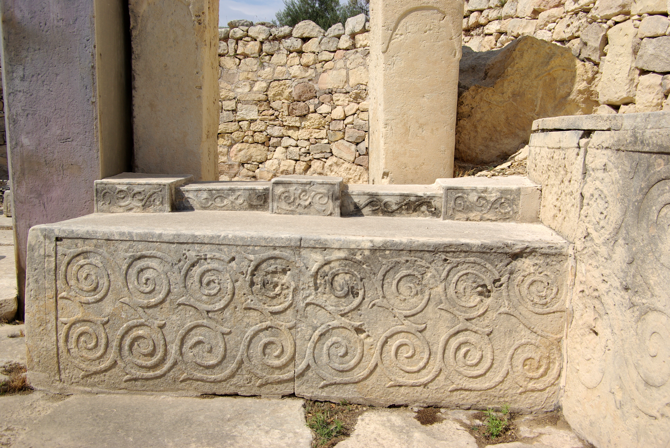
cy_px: 224
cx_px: 335
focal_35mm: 32
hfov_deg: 59.4
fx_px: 587
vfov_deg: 41.8
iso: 100
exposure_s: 1/500
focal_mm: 21
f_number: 8
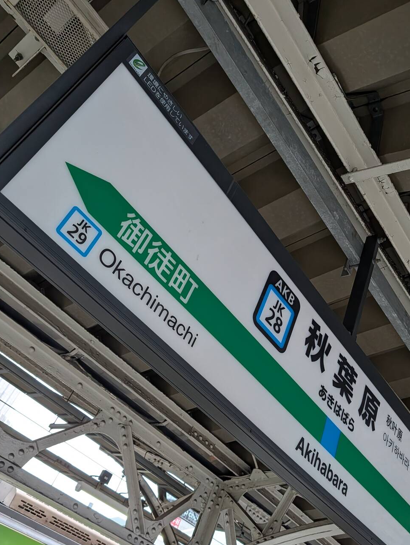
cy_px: 325
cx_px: 252
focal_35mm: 30
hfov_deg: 46.6
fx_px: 473
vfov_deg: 59.4
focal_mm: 6.9
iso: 237
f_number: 1.68
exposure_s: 1/831
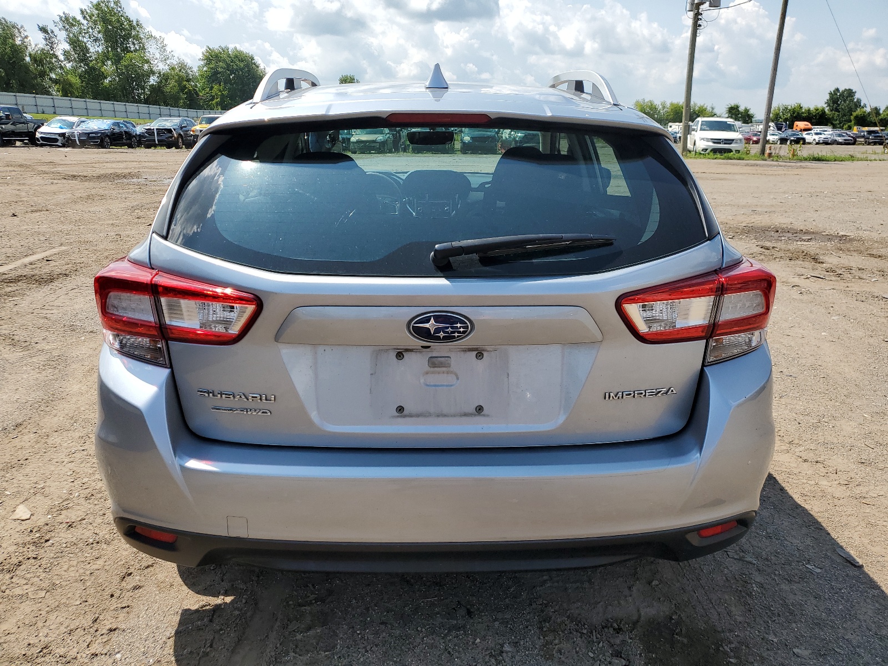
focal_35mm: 26
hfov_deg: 67.3
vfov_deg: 53.1
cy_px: 333
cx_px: 444
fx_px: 667
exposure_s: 1/3333
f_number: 1.5
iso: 50
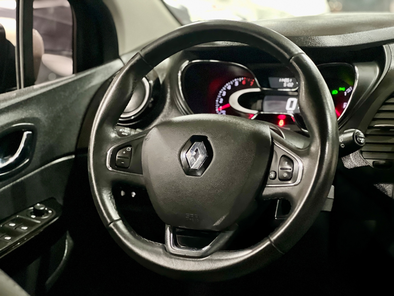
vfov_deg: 19.1
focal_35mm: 77
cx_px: 197
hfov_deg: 25.3
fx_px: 876
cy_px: 148
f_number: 2.8
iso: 1250
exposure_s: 1/15
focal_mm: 9
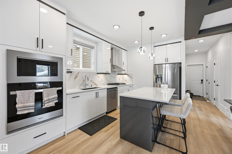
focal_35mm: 14
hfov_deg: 104.3
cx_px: 116
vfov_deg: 81.1
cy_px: 77
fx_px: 90
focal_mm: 14
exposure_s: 1/25
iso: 100
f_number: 8
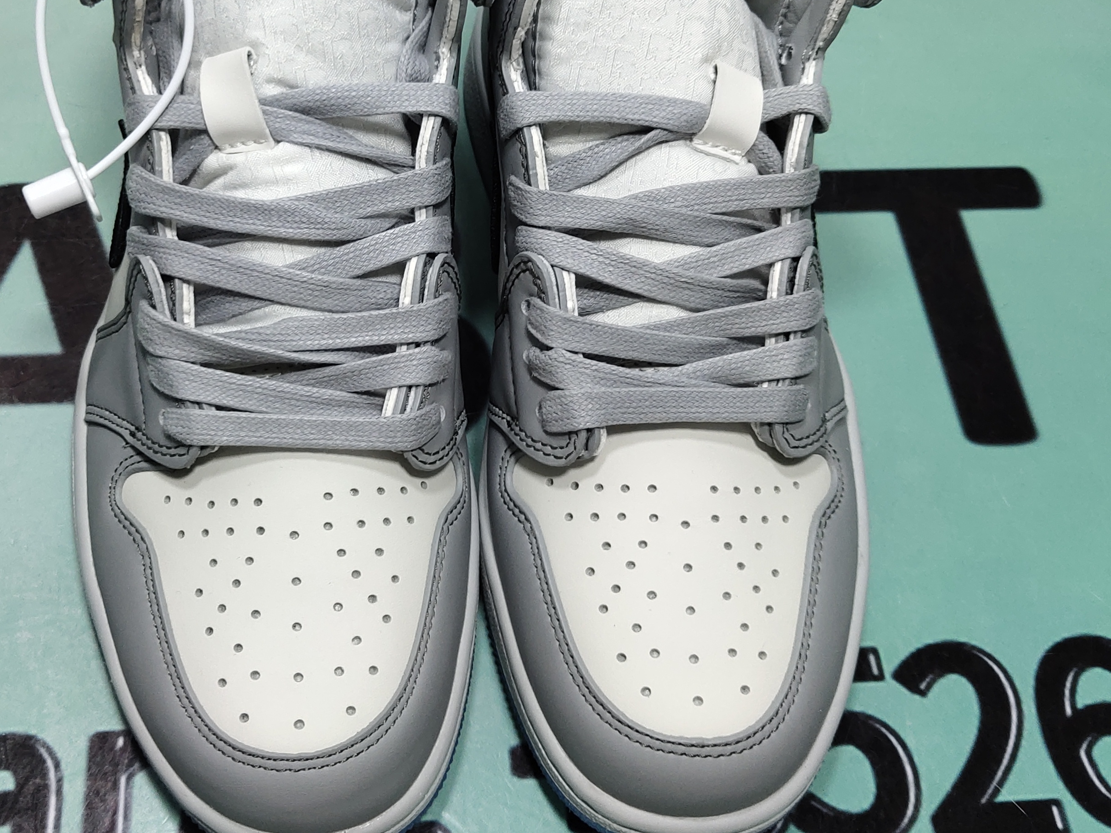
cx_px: 453
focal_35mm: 50
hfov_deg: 38.1
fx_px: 1605
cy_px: 270
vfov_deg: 28.9
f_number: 1.79
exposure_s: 1/100
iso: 78
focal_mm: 4.35
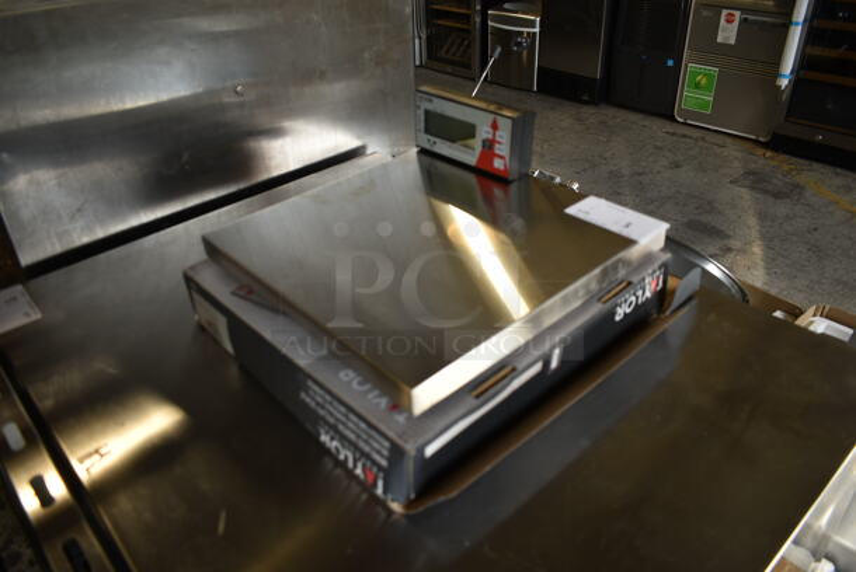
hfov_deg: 67.3
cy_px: 286
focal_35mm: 27
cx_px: 428
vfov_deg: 48.0
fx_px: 643
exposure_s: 1/40
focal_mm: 18
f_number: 3.5
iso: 100
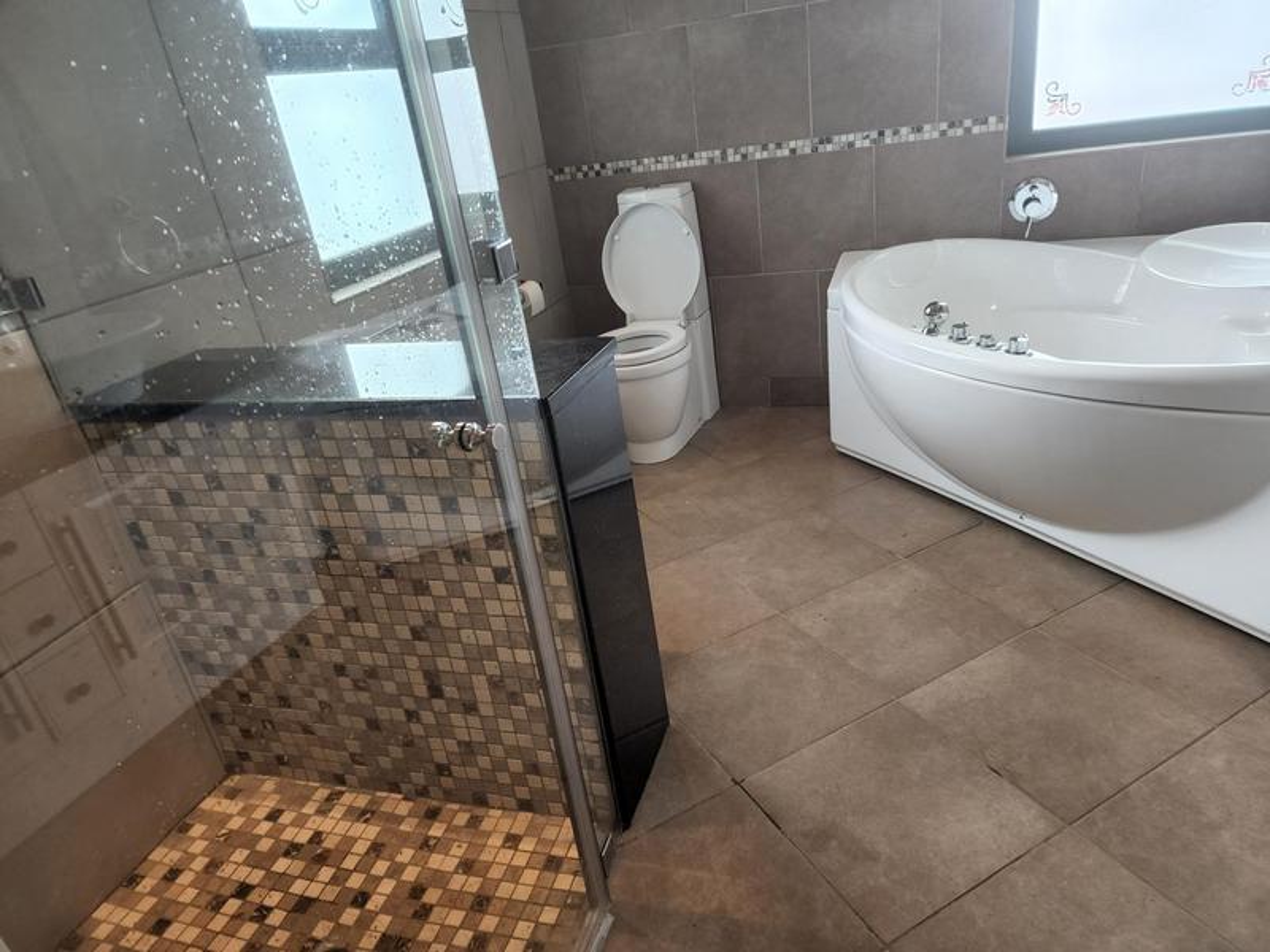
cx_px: 635
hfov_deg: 73.9
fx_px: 844
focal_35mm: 23
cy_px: 476
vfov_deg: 58.9
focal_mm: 6.4
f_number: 1.8
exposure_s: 1/100
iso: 160
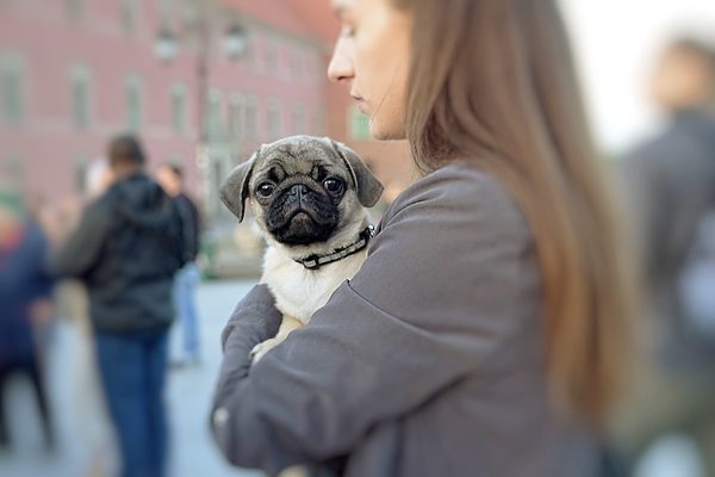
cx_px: 358
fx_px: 993
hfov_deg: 39.6
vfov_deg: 27.0
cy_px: 238
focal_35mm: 50
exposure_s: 1/160
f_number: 4
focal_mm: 50
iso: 1600
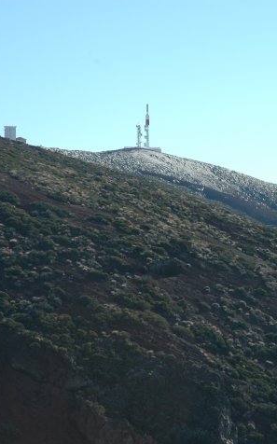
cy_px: 221
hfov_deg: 8.1
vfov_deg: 12.9
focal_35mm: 162
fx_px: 1959
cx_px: 255
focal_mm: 70
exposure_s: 1/320
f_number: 9
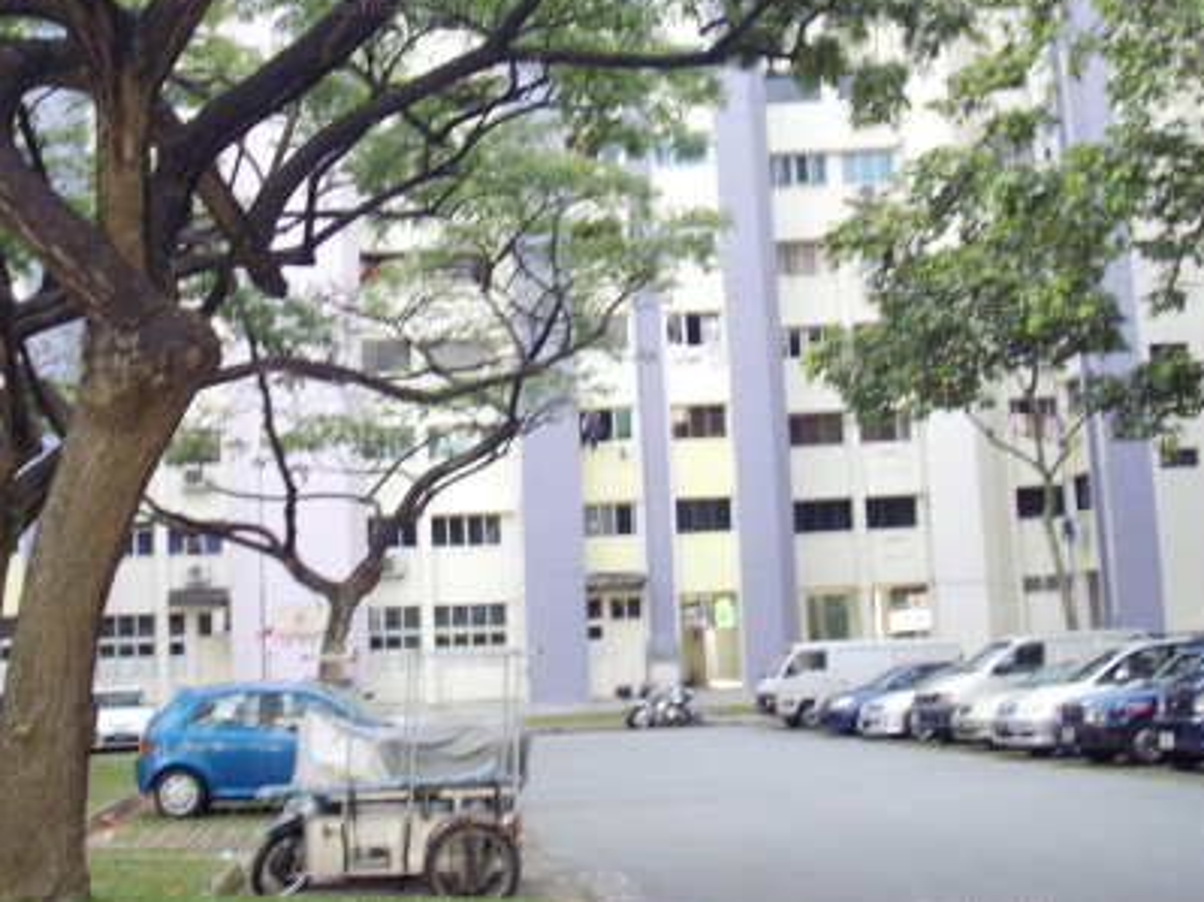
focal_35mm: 51
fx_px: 1773
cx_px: 534
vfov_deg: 28.4
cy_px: 311
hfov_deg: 37.5
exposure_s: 1/50
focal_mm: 6.2
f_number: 5.6
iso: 80
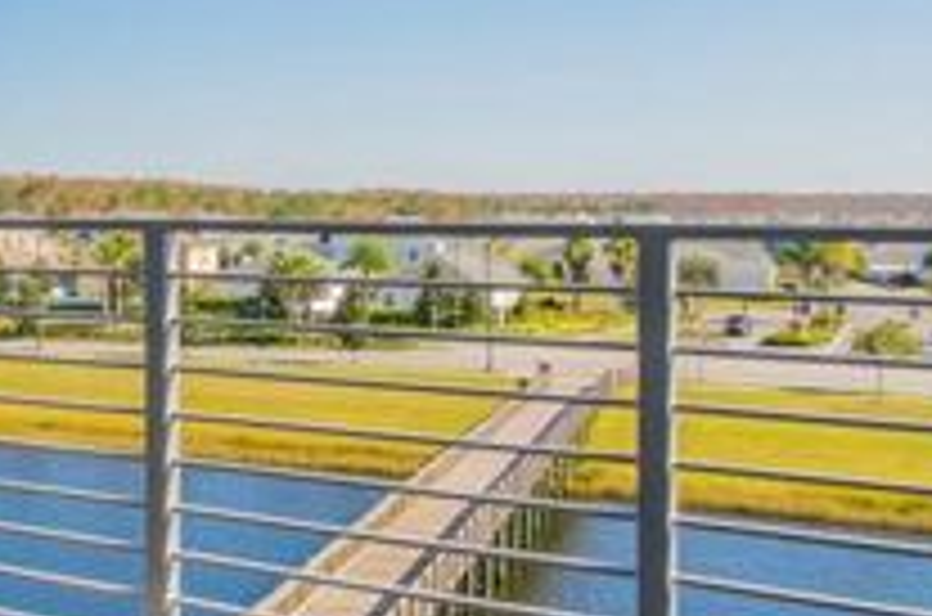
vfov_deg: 23.2
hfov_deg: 32.5
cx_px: 61
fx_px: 1498
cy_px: 200
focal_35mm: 58
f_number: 20
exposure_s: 1/100
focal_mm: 17
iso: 800
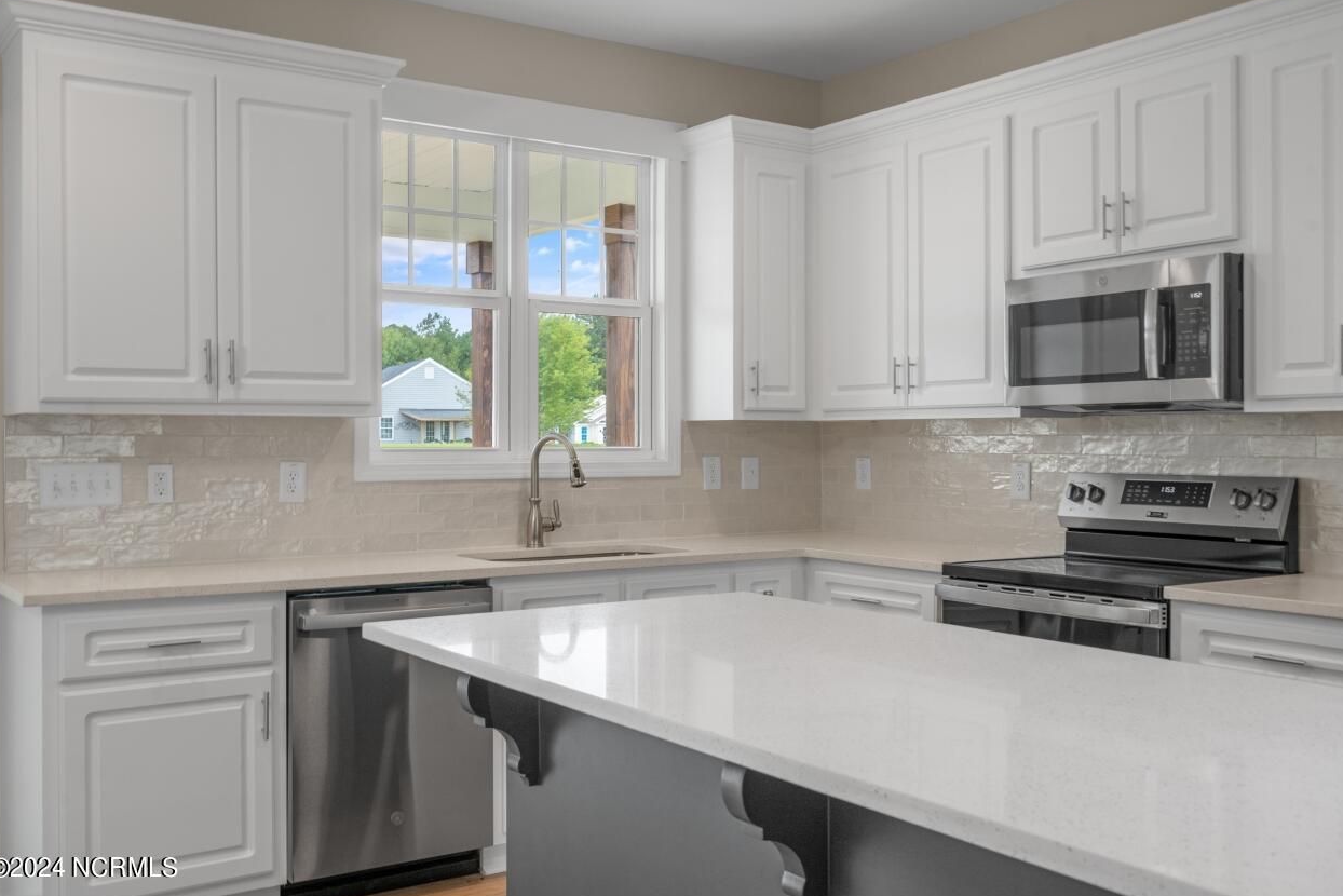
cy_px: 449
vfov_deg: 36.9
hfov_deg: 53.1
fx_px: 1343
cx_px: 676
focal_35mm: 36
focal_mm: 35
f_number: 9
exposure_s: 1/15
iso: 250
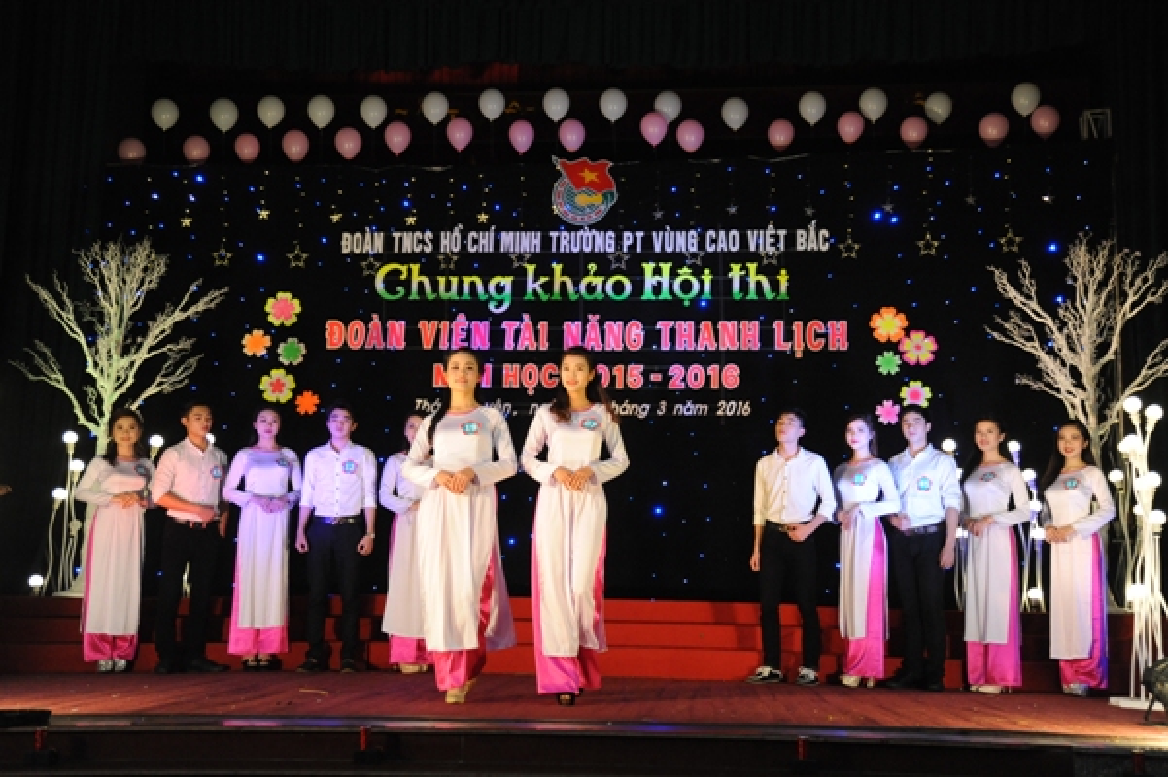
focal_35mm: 50
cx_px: 584
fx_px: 1621
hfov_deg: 39.6
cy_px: 388
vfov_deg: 27.0
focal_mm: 50
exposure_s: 1/200
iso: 4000
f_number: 5
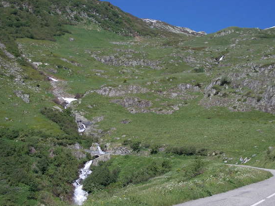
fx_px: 437
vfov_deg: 26.6
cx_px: 146
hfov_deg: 34.9
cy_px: 109
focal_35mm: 55
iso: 80
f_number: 7.2
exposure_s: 1/200
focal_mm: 7.2
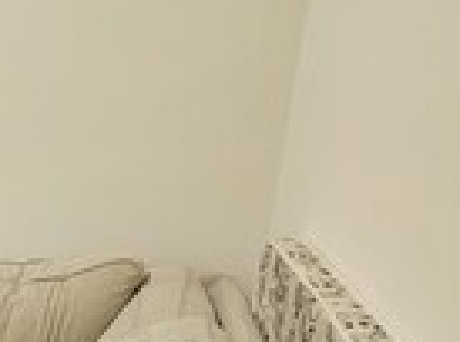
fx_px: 1021
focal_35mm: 77
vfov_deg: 17.5
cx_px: -149
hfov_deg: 22.5
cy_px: 481
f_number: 1.8
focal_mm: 5.4
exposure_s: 1/120
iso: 800
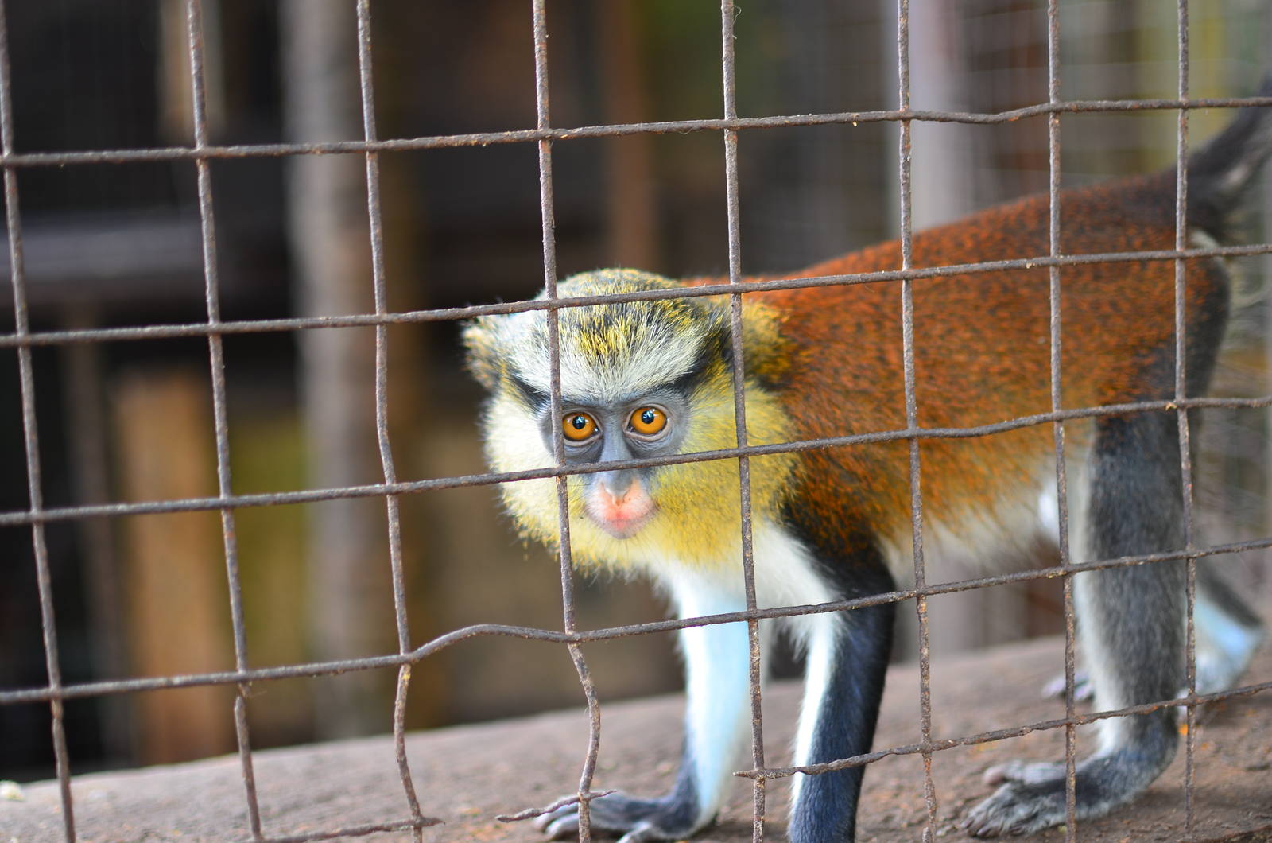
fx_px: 1851
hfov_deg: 37.9
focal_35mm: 52
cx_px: 636
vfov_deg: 25.6
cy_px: 422
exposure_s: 1/30
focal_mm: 35
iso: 125
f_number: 1.8
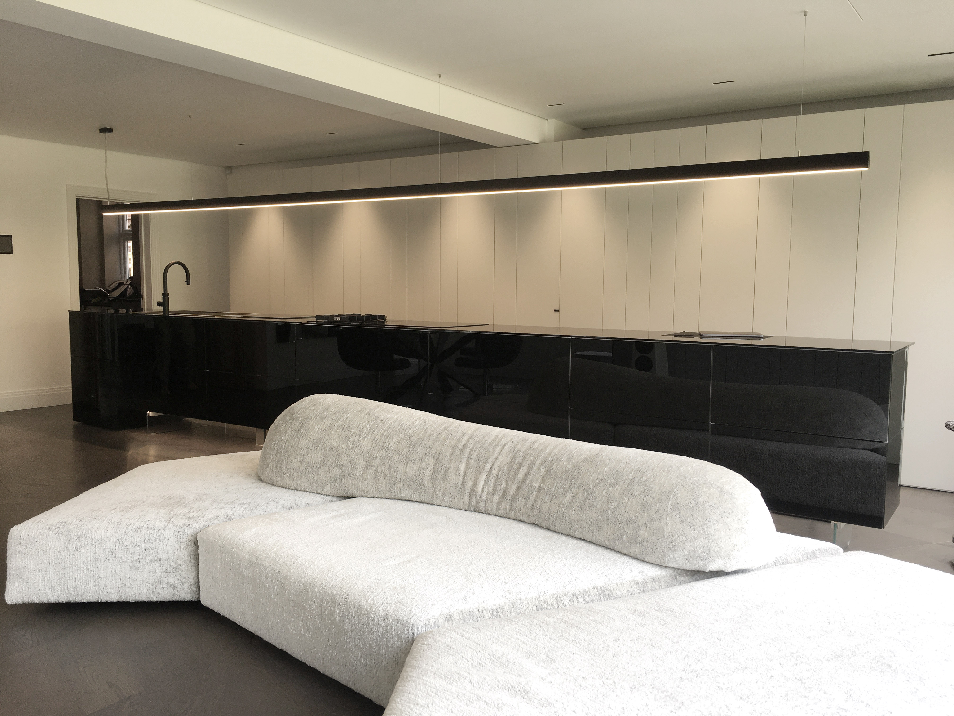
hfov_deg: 61.7
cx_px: 477
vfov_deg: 48.2
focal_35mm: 29
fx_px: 799
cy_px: 358
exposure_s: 1/100
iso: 32
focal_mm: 4.15
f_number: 2.2
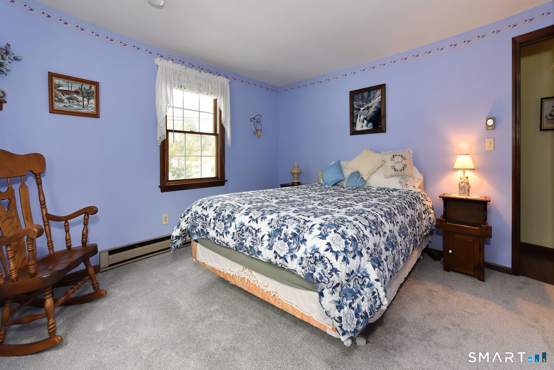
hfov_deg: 104.2
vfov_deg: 81.3
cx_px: 277
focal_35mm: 14
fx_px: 216
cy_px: 185
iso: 800
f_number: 4.5
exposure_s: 1/80
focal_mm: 14
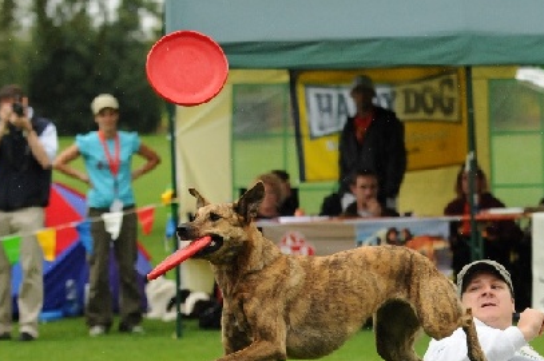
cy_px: 354
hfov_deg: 8.5
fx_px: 3651
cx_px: 500
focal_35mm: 242
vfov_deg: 5.6
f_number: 3.2
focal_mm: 82
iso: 800
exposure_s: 1/2500
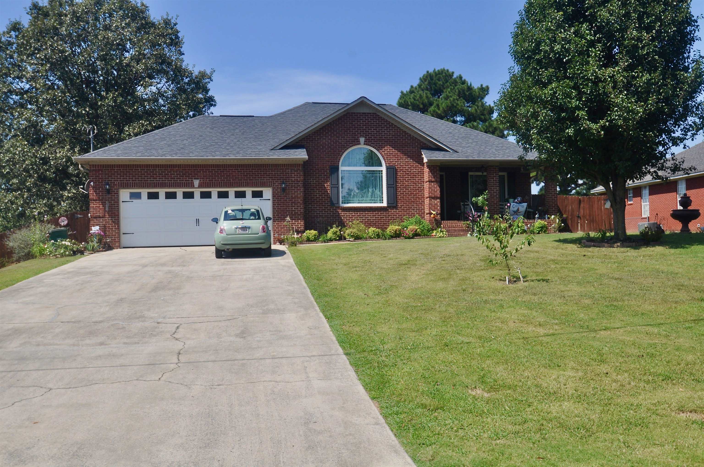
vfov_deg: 39.9
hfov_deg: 57.3
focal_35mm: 33
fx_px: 645
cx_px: 352
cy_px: 234
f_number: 9
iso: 200
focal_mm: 22
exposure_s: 1/320
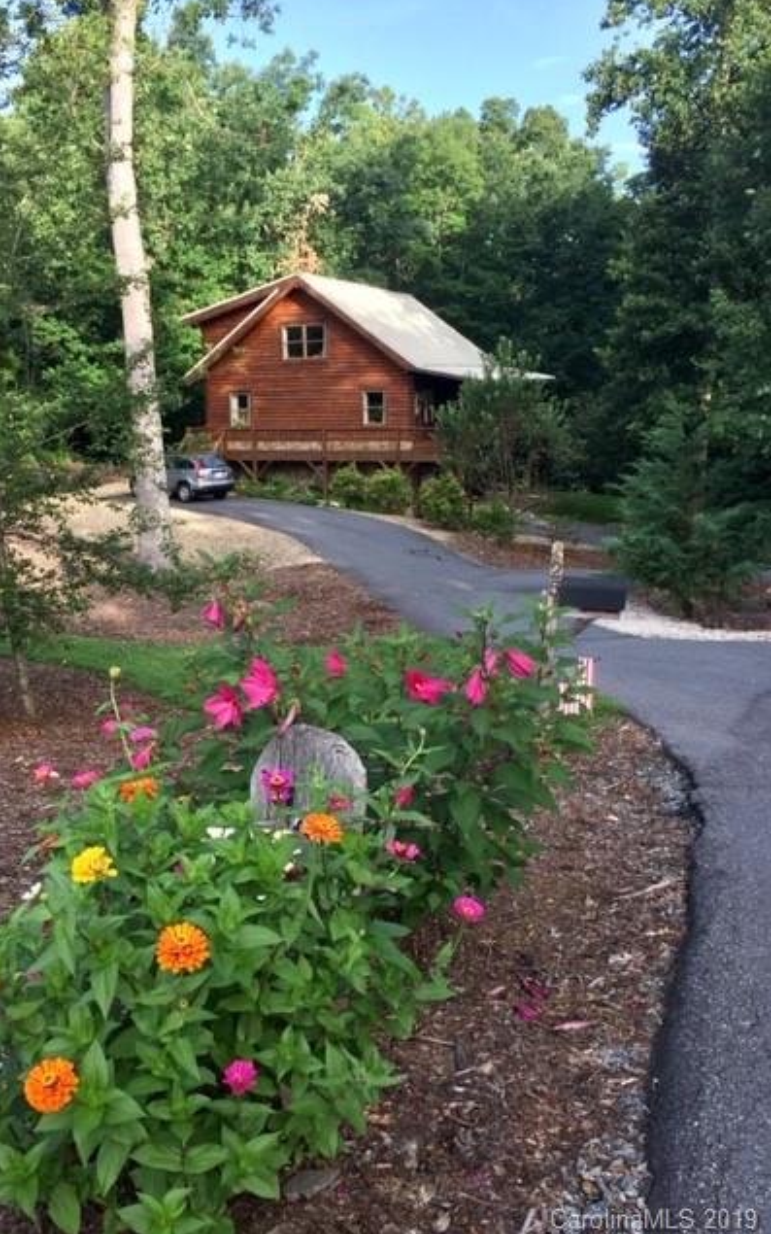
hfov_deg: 40.4
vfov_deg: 61.2
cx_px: 307
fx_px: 1042
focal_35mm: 31
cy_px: 616
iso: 32
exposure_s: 1/297
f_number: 2.2
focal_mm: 4.15
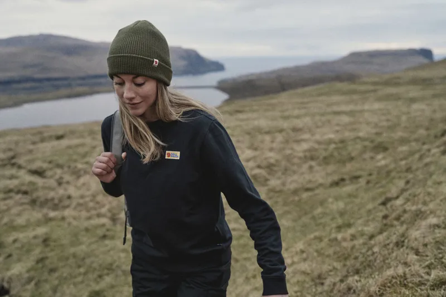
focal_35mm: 35
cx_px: 223
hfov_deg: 54.4
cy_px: 148
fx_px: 433
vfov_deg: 37.8
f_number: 2.8
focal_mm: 35
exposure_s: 1/500
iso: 400
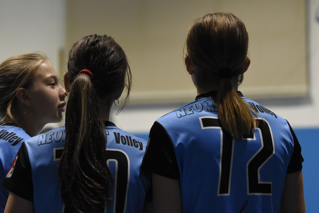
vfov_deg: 13.0
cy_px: 106
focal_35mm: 105
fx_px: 930
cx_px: 160
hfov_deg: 19.5
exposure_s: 1/500
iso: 3200
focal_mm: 70
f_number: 2.8
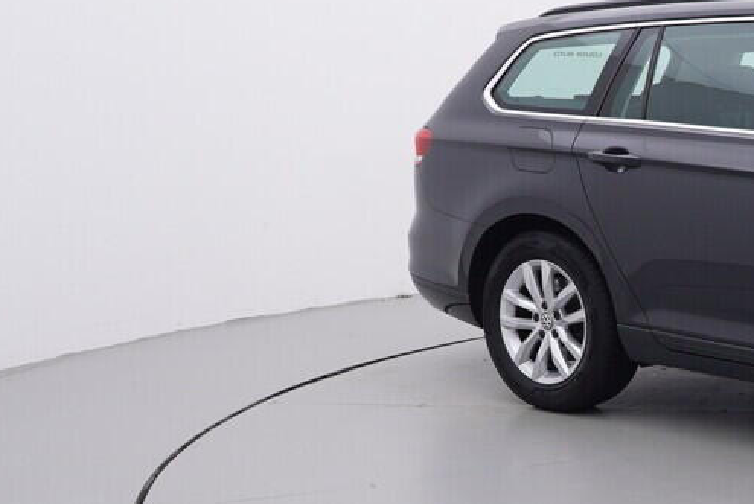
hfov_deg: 27.1
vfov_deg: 20.8
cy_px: 285
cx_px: 909
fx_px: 1372
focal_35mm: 65
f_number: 5
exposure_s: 1/80
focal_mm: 15
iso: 200
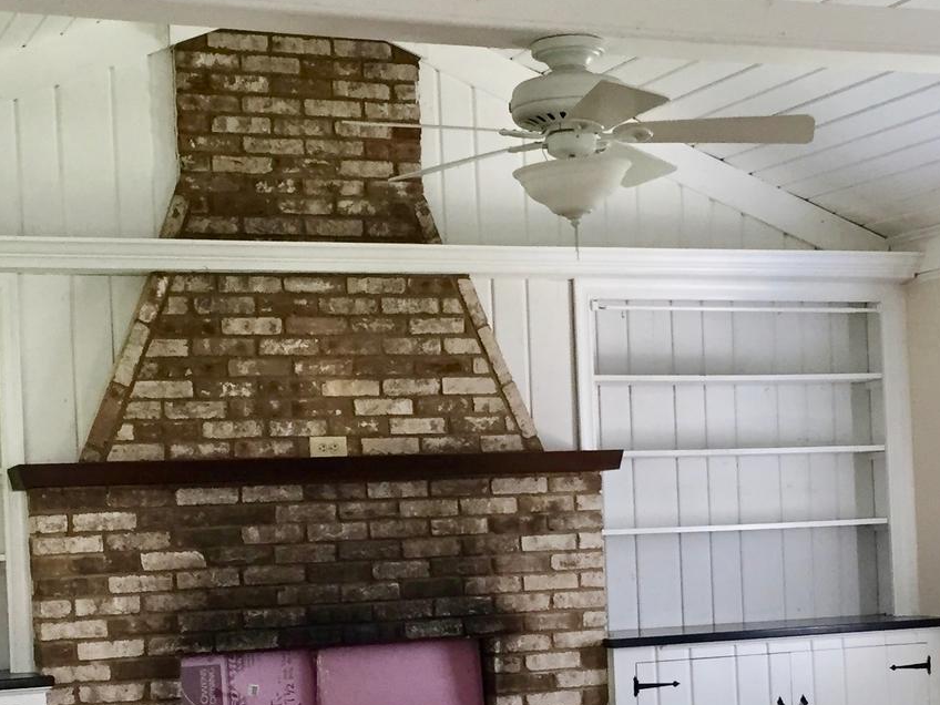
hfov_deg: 27.8
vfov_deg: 20.9
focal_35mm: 70
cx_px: 494
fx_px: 1901
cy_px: 524
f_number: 2.2
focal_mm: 4.15
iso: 125
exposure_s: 1/30
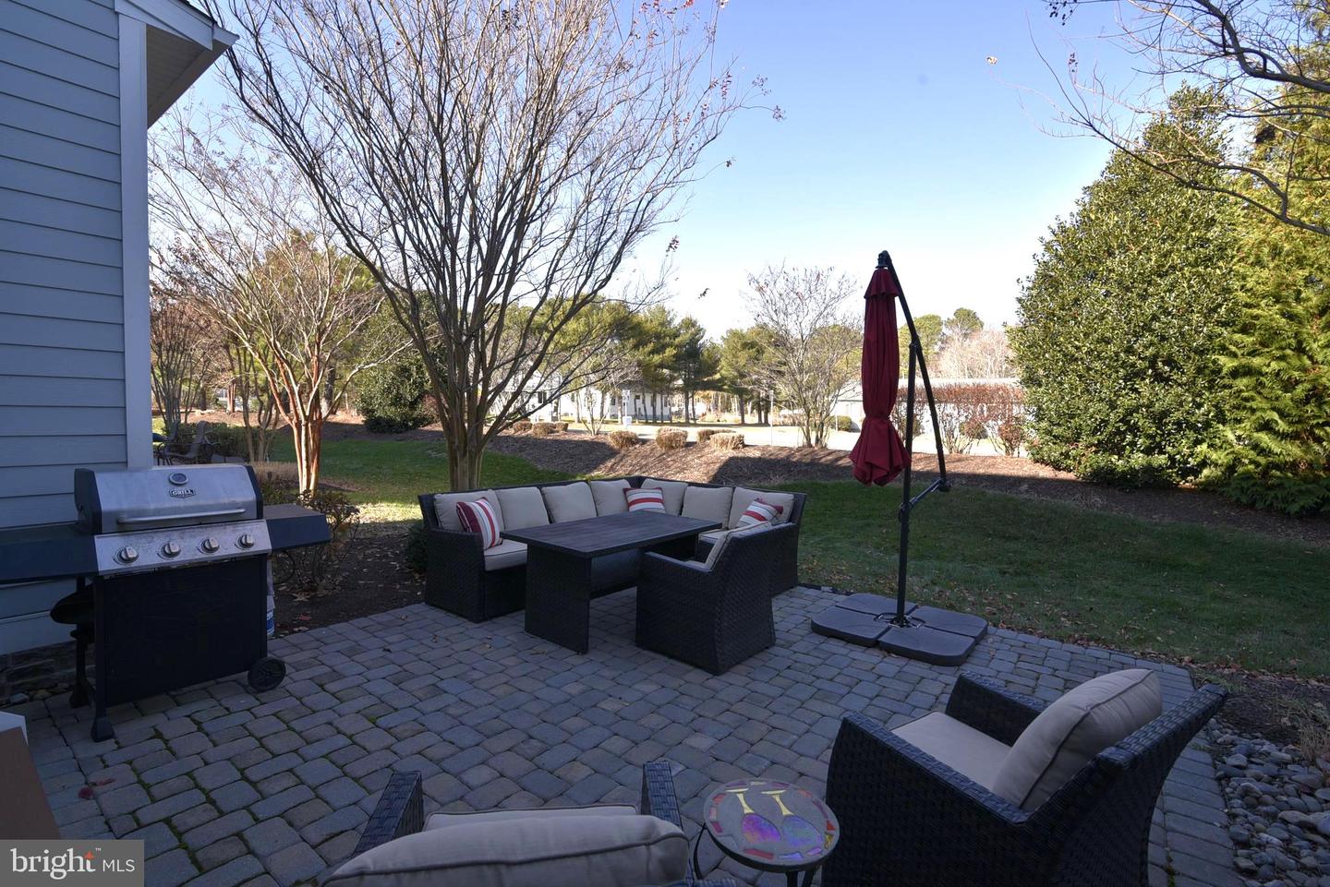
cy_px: 444
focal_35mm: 16
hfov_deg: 96.7
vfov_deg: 73.8
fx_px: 591
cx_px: 665
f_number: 8
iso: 360
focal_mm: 16
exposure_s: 1/250
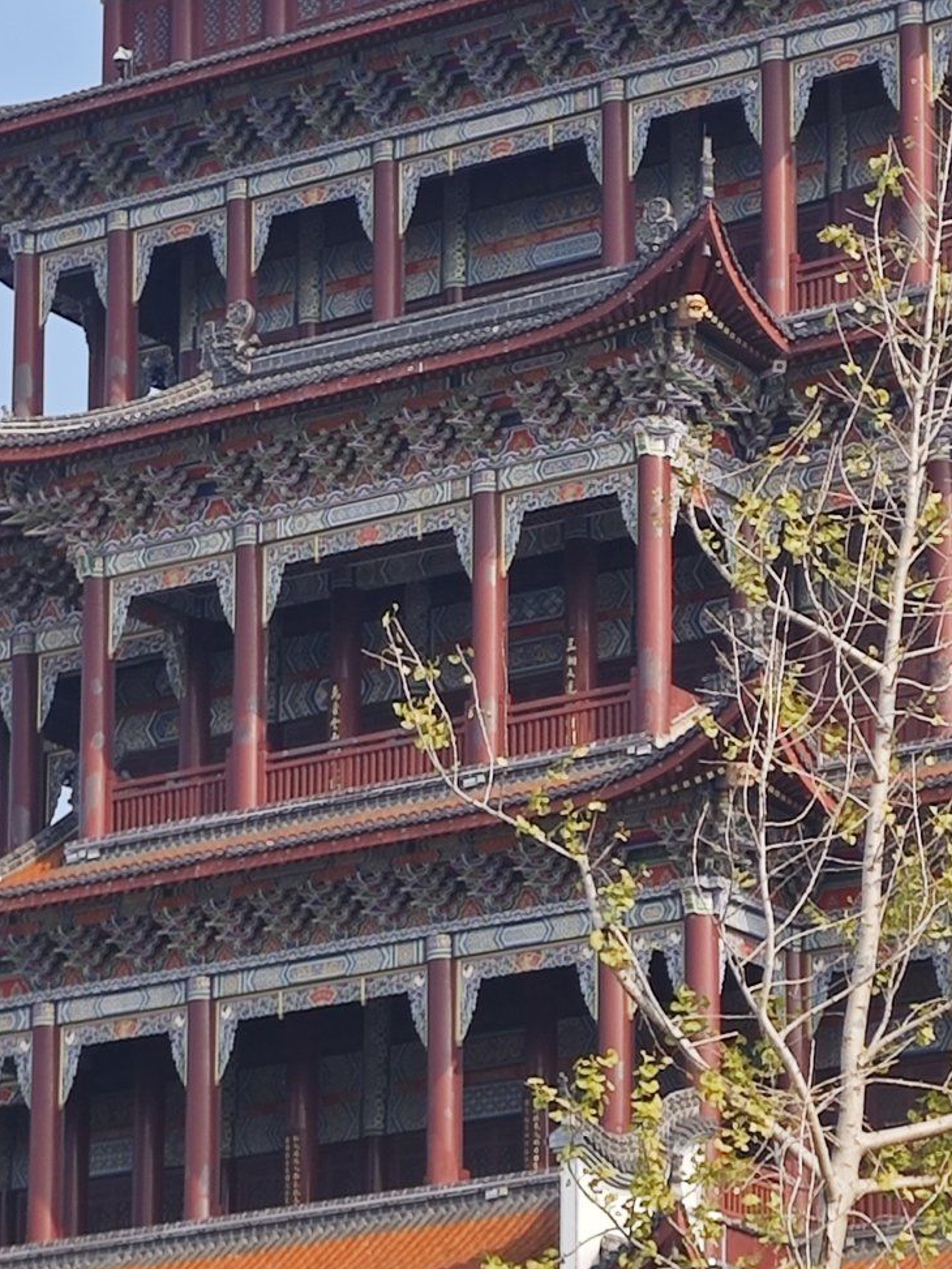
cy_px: 1028
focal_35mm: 160
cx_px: 642
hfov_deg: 9.3
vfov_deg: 12.3
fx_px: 5866
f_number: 1.6
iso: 50
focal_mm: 6.55
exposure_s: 1/1667
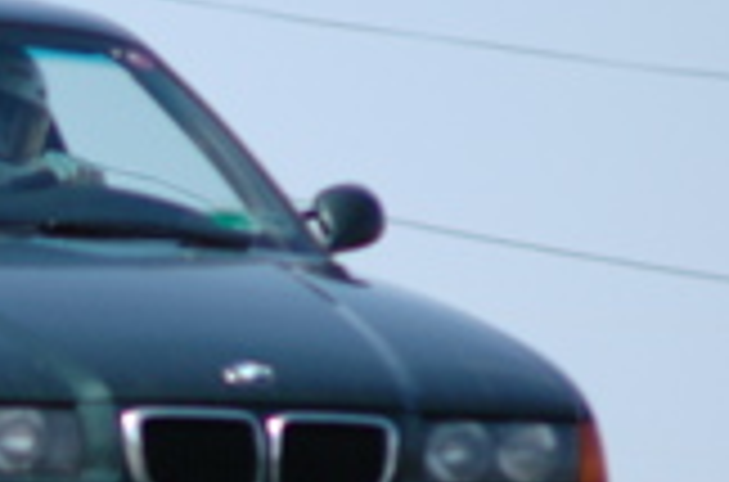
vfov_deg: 1.1
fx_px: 25178
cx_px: -112
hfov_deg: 1.7
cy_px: 574
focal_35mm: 1247
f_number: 4
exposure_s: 1/1600
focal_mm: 210
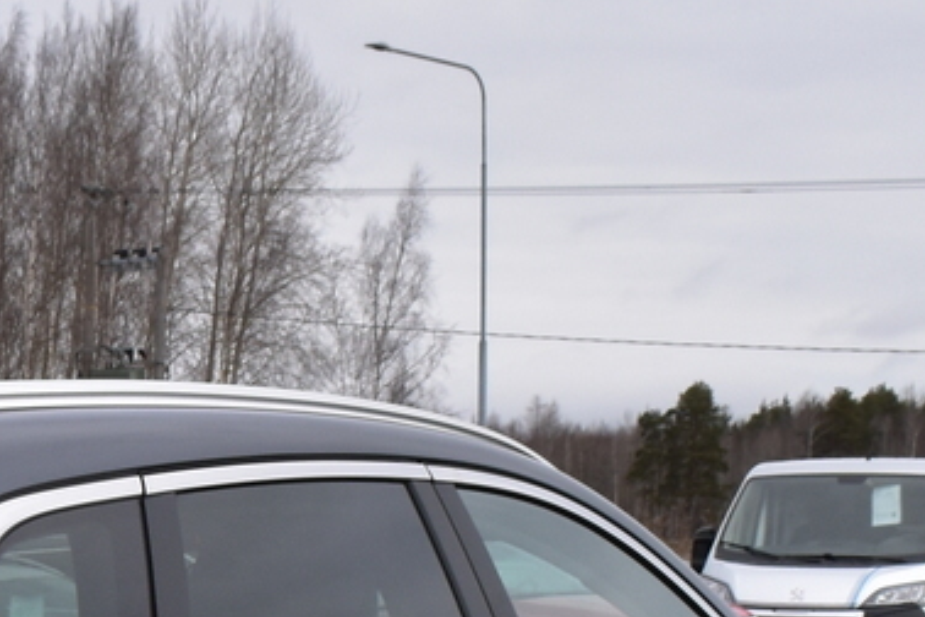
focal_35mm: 135
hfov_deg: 14.6
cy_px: 928
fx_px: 3472
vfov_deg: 9.8
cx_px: -267
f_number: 9.5
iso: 400
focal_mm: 21
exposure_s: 1/250
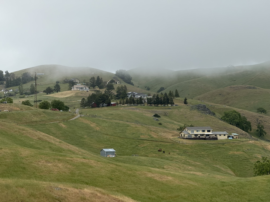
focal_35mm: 120
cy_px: 101
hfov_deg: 16.4
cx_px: 135
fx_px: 936
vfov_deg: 12.3
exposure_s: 1/2525
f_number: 2.8
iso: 64
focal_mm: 15.66
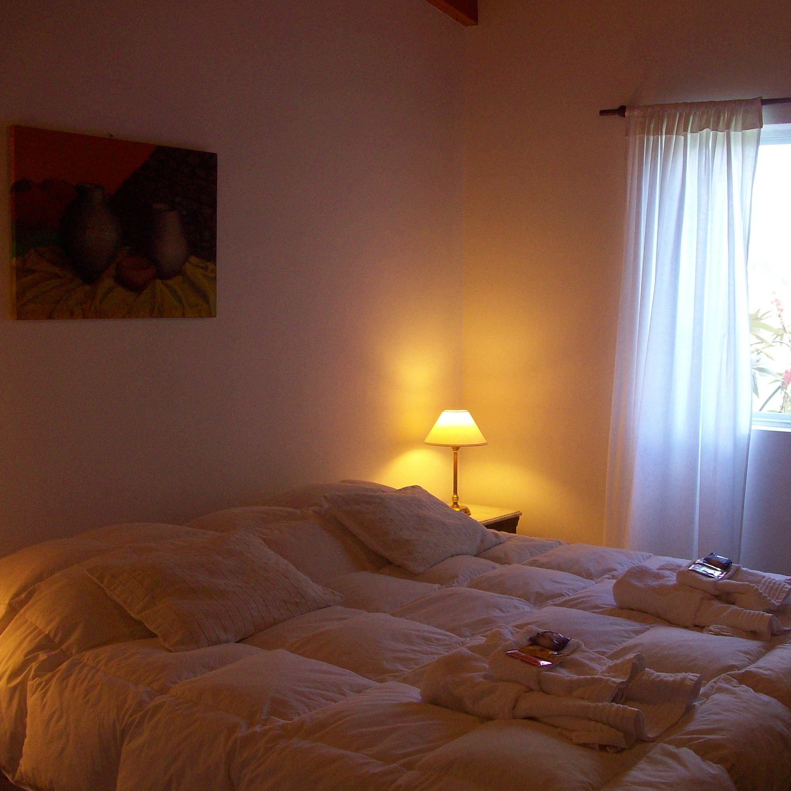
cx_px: 498
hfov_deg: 40.6
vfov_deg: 40.9
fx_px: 1060
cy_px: 391
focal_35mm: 41
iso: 111
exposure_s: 1/60
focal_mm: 5.7
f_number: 2.8
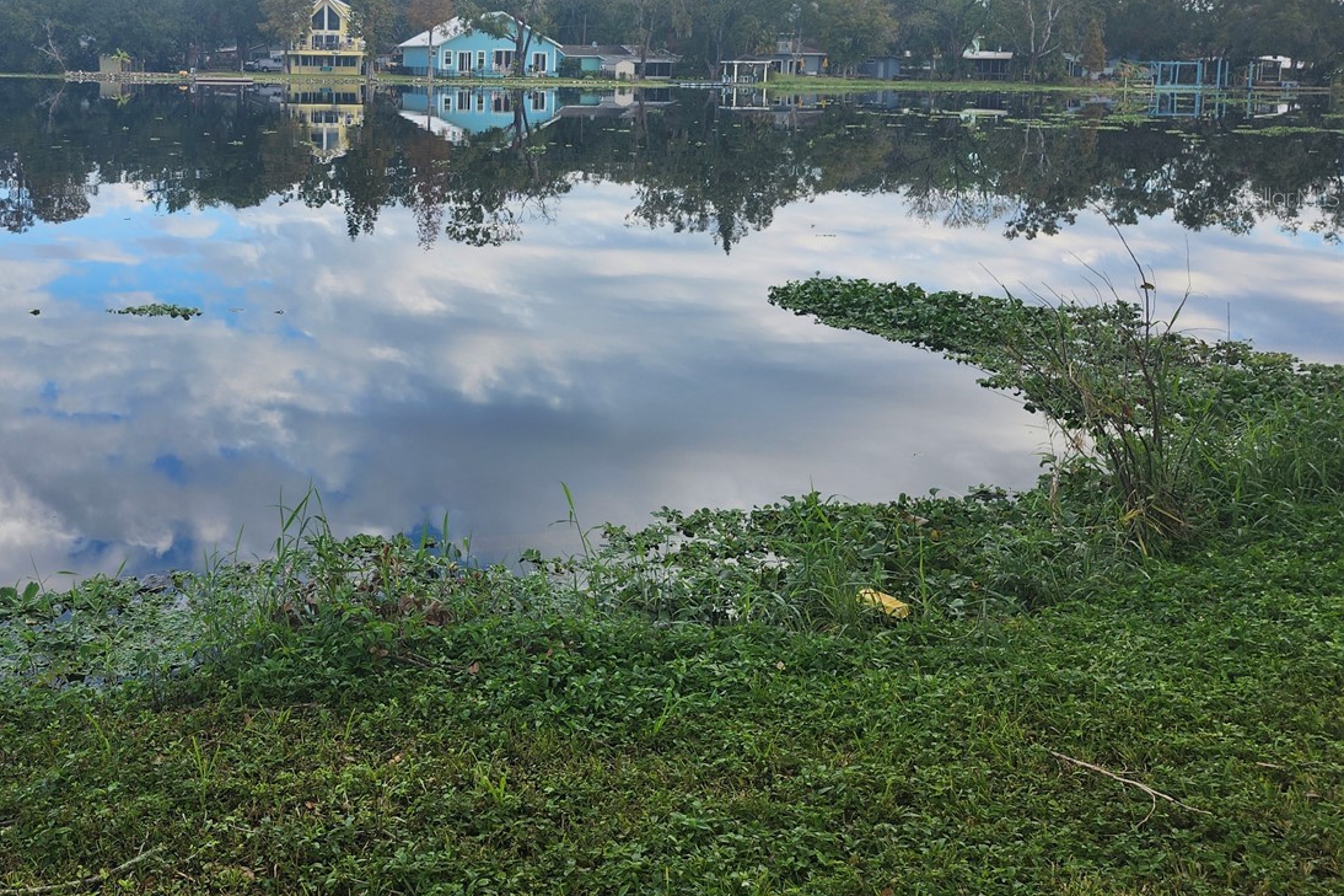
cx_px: 362
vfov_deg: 36.7
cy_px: 197
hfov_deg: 52.4
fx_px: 1306
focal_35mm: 35
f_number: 1.8
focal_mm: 5.54
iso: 25
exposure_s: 1/664
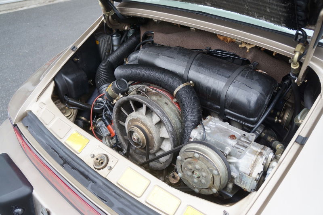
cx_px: 162
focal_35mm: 27
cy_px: 108
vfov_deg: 47.9
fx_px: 242
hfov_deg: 67.4
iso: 200
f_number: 4.5
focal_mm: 18
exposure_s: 1/80
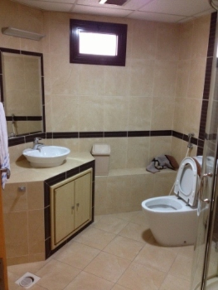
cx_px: 109
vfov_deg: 52.6
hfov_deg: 40.8
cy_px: 145
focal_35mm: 35
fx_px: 293
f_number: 2.4
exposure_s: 1/20
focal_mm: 4.28
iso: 400
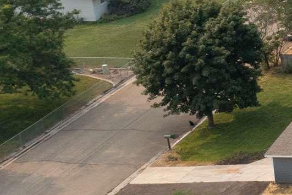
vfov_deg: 8.4
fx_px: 1314
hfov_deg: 10.3
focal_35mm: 162
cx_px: 783
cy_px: 8
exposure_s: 1/640
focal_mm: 10.26
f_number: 5.6
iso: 100
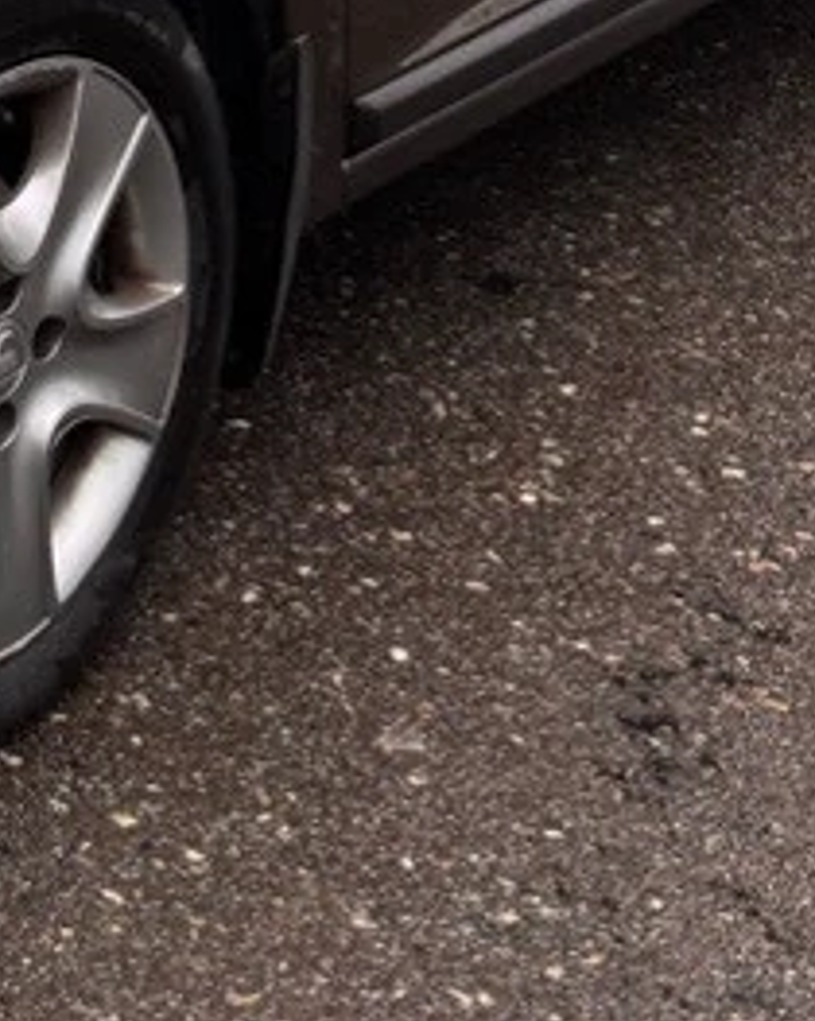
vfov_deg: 15.0
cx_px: -248
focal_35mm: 119
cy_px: -516
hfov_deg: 12.5
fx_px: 3592
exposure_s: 1/664
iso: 80
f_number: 1.78
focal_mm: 6.76
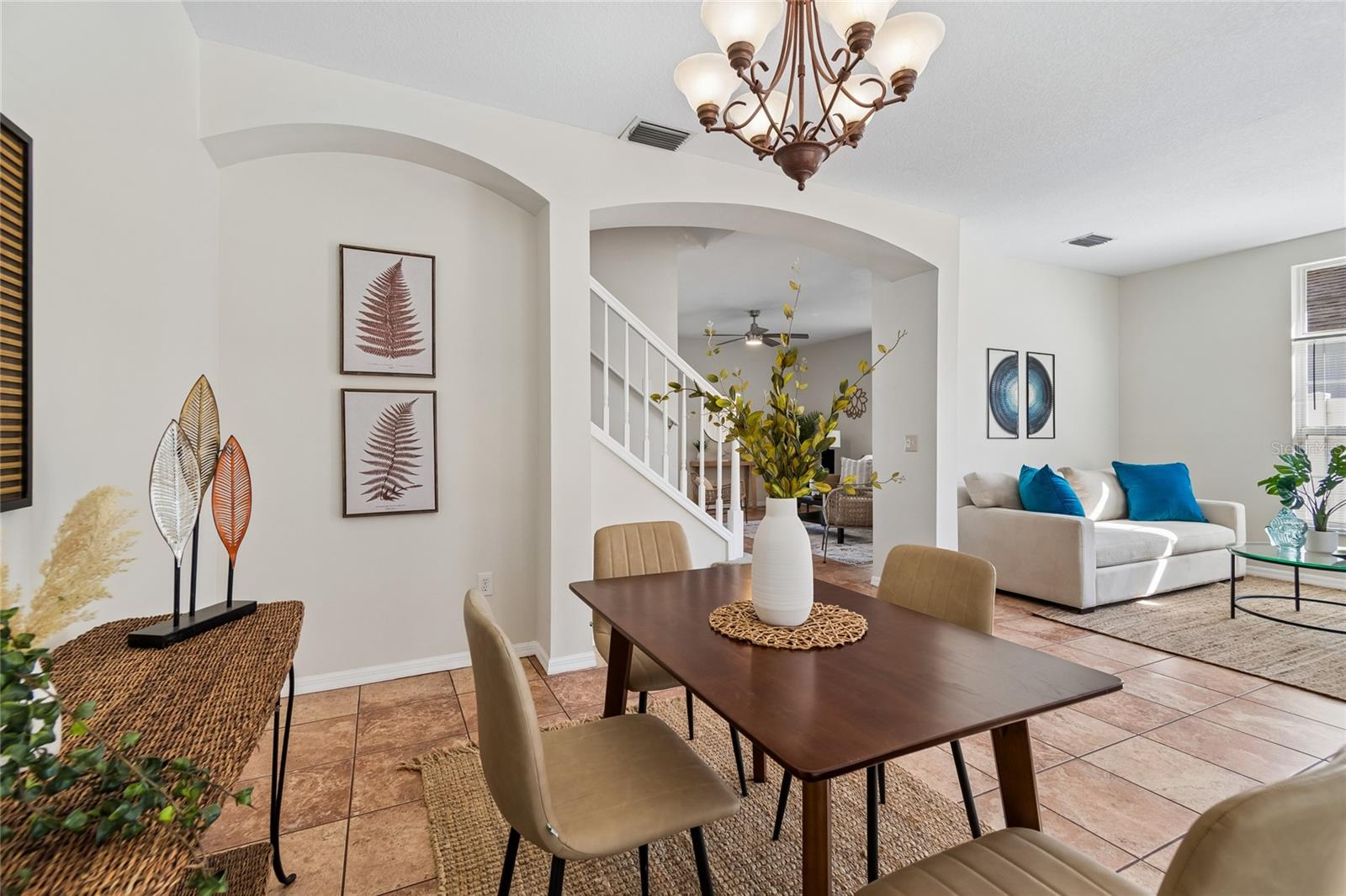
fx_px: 561
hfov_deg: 100.4
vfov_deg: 77.3
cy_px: 448
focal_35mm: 15
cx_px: 673
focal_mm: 10
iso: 100
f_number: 7.1
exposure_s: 1/20
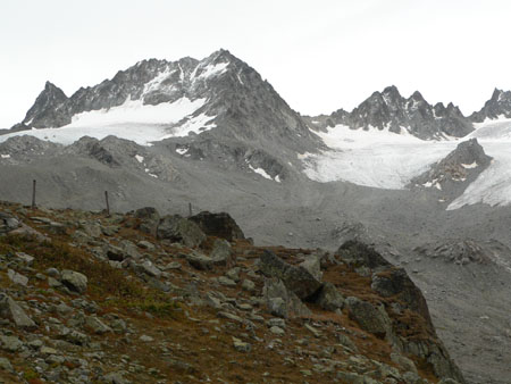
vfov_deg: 21.6
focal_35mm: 68
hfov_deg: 28.5
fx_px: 1004
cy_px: 192
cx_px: 256
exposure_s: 1/250
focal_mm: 11.4
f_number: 4
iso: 80
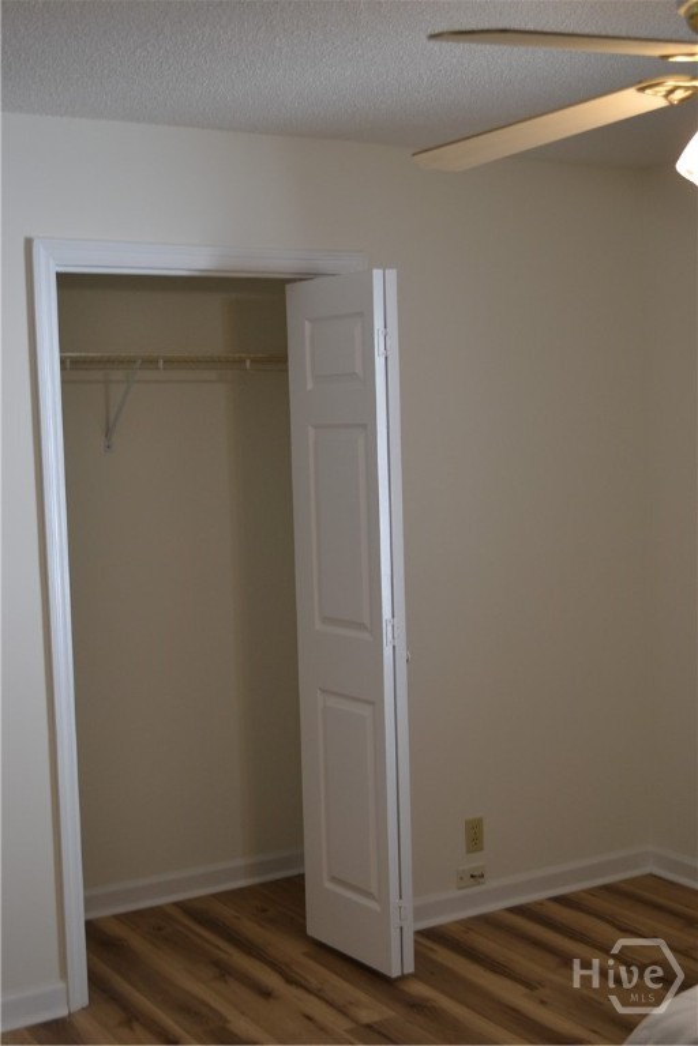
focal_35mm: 48
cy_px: 523
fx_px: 1396
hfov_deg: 28.1
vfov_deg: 41.1
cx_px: 349
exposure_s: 1/60
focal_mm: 32
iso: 500
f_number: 4.8
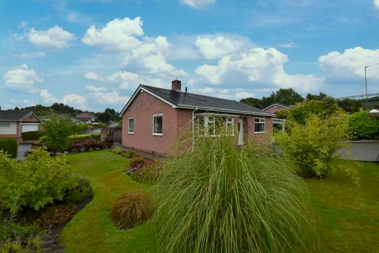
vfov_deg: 77.4
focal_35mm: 15
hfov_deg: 100.4
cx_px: 190
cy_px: 126
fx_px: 158
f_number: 10
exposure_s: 1/200
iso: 220
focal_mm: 10
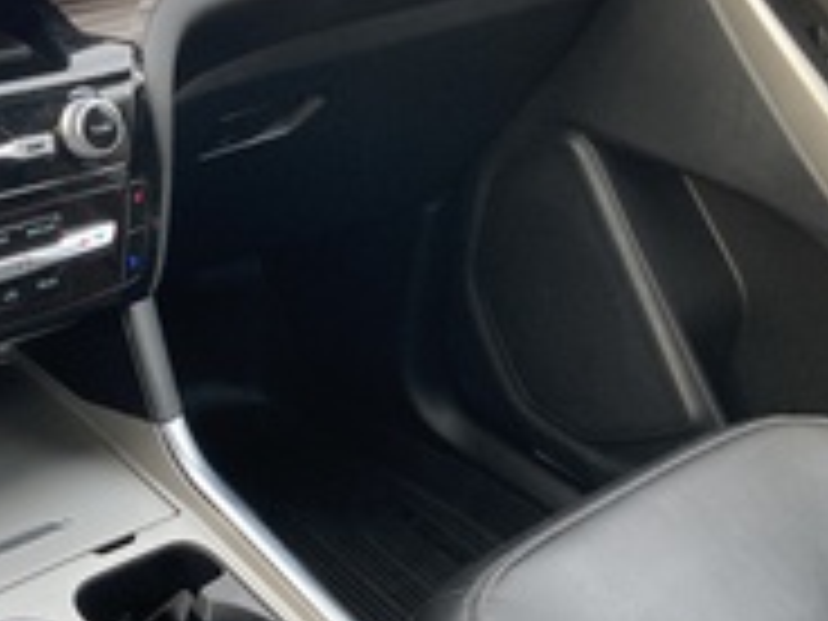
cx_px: 252
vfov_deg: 22.9
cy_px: 236
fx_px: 1531
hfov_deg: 30.0
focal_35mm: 64
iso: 200
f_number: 1.8
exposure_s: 1/60
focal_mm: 3.99
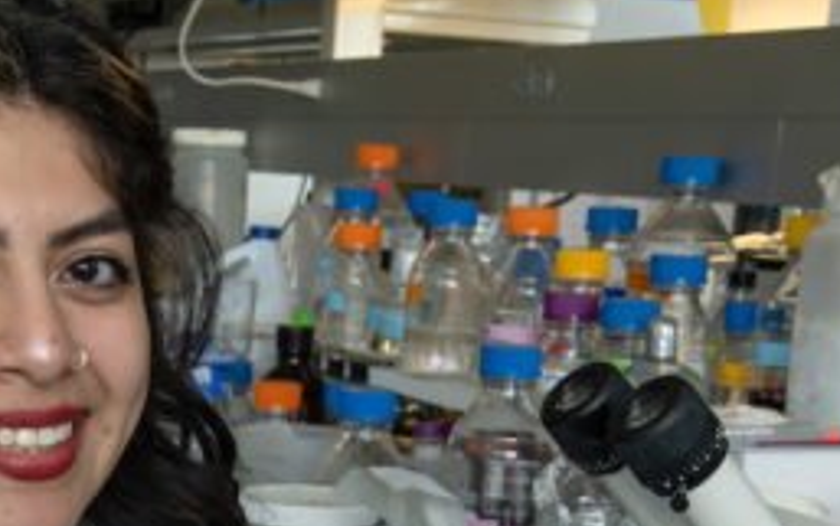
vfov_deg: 14.1
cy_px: 732
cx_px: 190
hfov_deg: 23.3
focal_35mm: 88
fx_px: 2016
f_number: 11
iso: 640
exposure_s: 1/60
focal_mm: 28
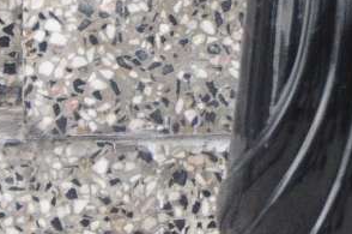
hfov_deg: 2.0
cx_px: 365
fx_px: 10149
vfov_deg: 1.3
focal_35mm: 1040
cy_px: -542
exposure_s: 1/200
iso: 500
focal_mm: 95
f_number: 7.1
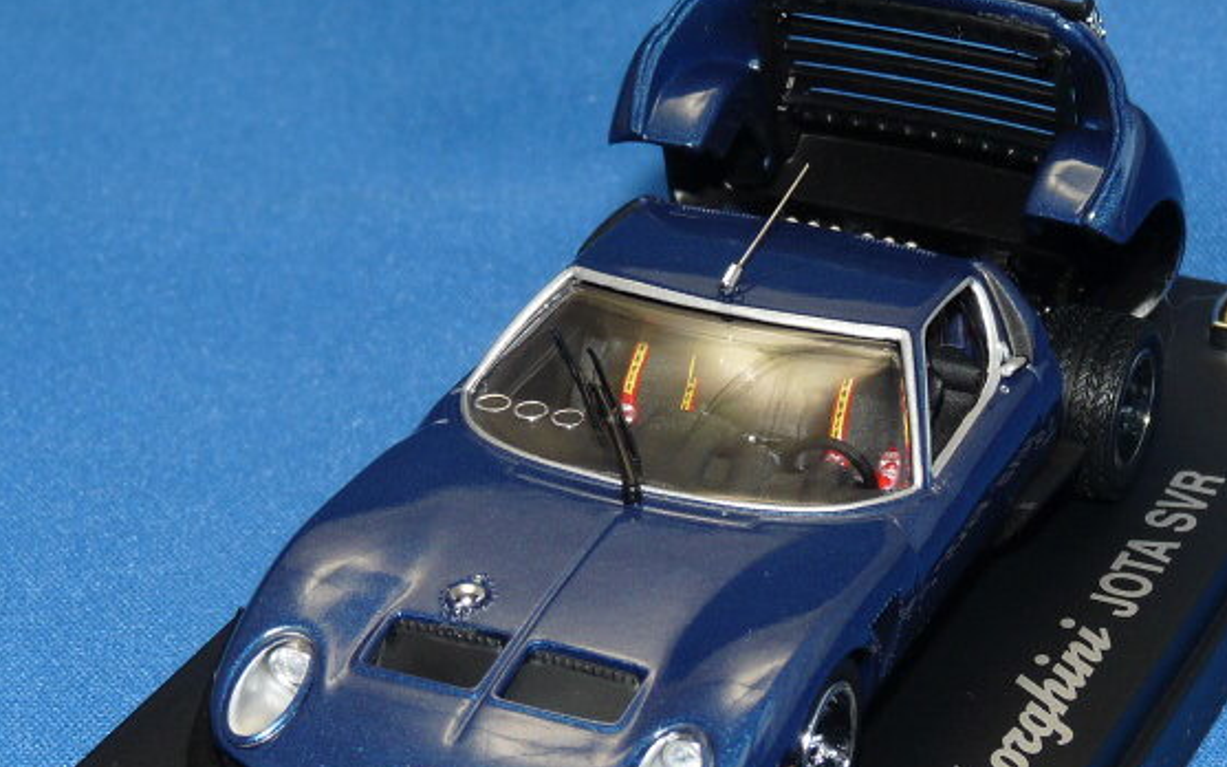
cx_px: 667
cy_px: 430
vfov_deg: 10.6
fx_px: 4113
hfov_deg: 17.0
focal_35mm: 123
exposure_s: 1/30
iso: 100
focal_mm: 10.1
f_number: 4
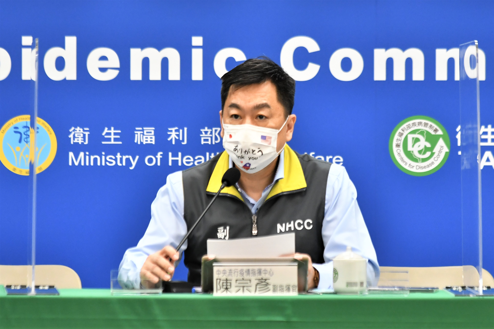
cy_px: 164
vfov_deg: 4.6
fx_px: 4117
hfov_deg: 6.9
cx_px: 247
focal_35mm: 300
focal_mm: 200
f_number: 5
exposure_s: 1/160
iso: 1600
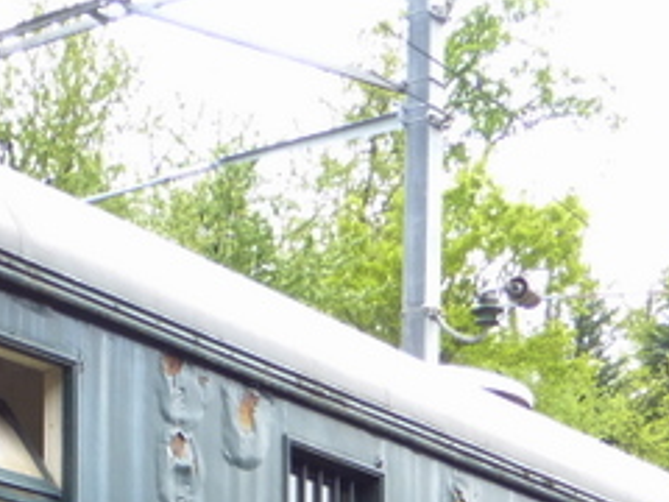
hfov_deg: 18.4
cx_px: 3
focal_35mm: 104
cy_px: 890
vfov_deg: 13.0
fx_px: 2010
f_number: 4
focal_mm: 4.3
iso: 100
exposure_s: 1/100
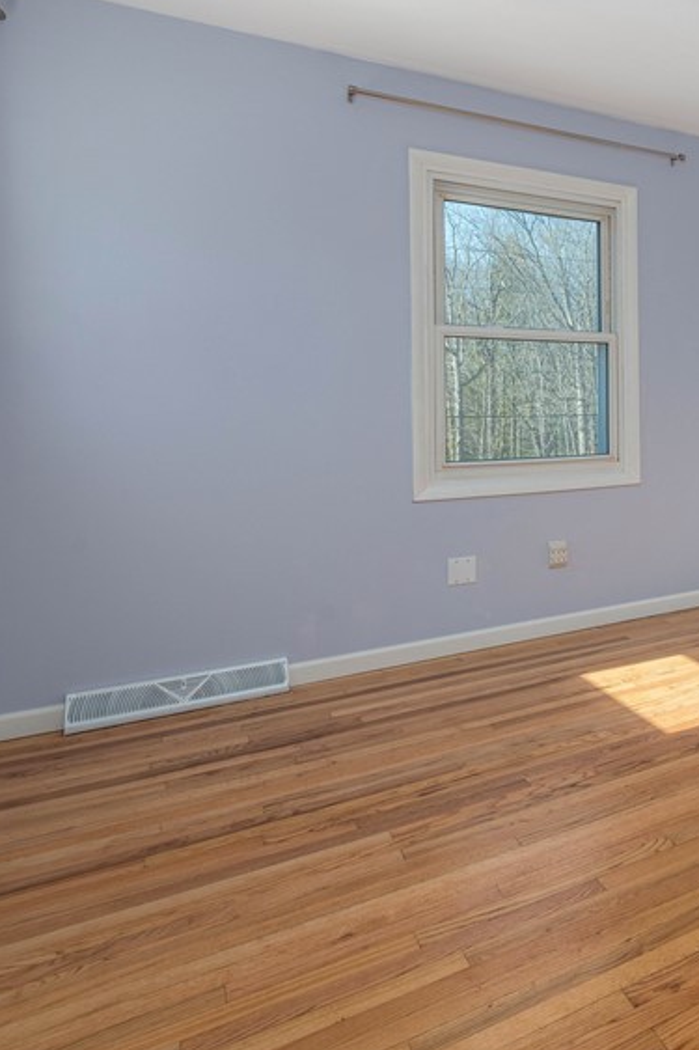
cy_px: 402
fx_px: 787
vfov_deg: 66.5
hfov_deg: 39.3
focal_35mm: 27
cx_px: 769
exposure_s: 1/60
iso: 200
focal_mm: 14
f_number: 9
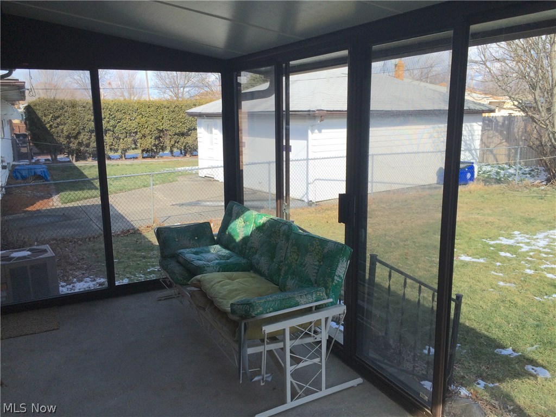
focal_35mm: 29
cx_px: 278
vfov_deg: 48.2
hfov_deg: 61.7
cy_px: 208
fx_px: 466
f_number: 2.2
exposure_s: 1/1080
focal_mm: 4.15
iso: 32
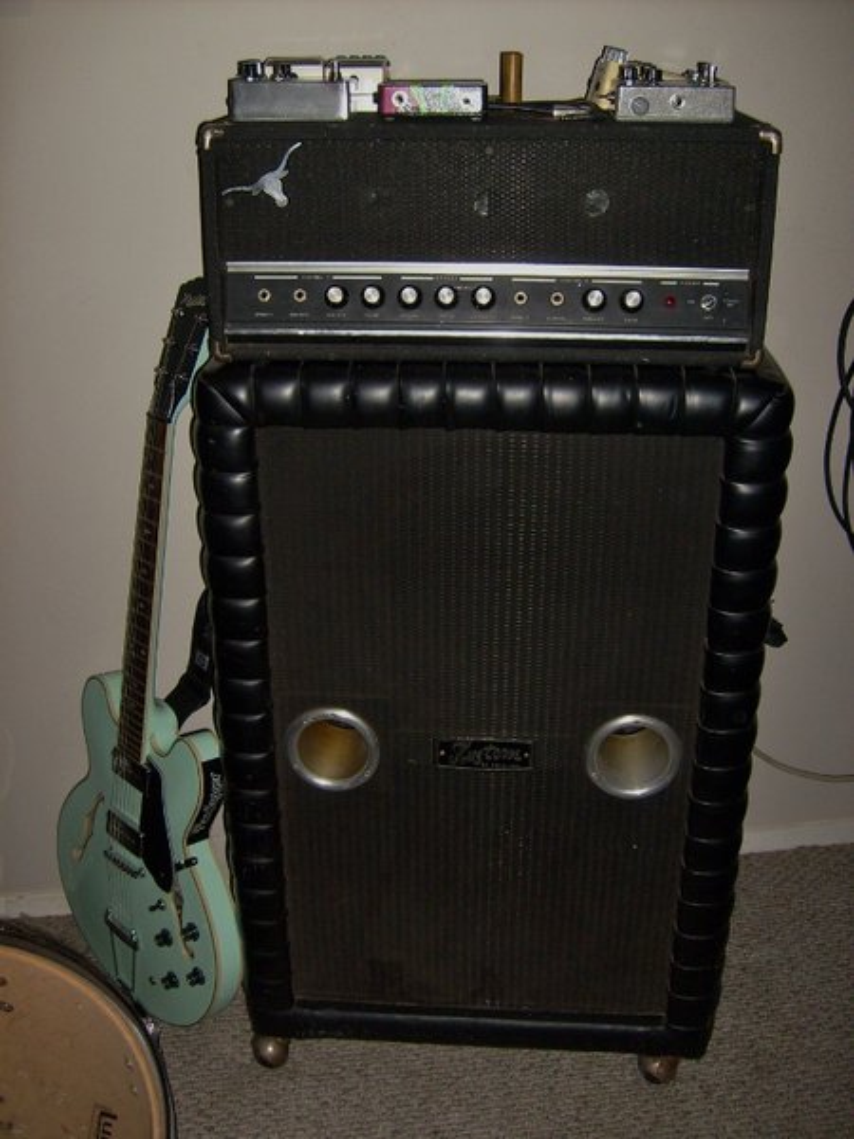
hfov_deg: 40.7
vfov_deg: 52.6
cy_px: 570
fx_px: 1151
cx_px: 427
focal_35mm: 35
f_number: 2.8
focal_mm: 5.8
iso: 100
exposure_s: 1/500
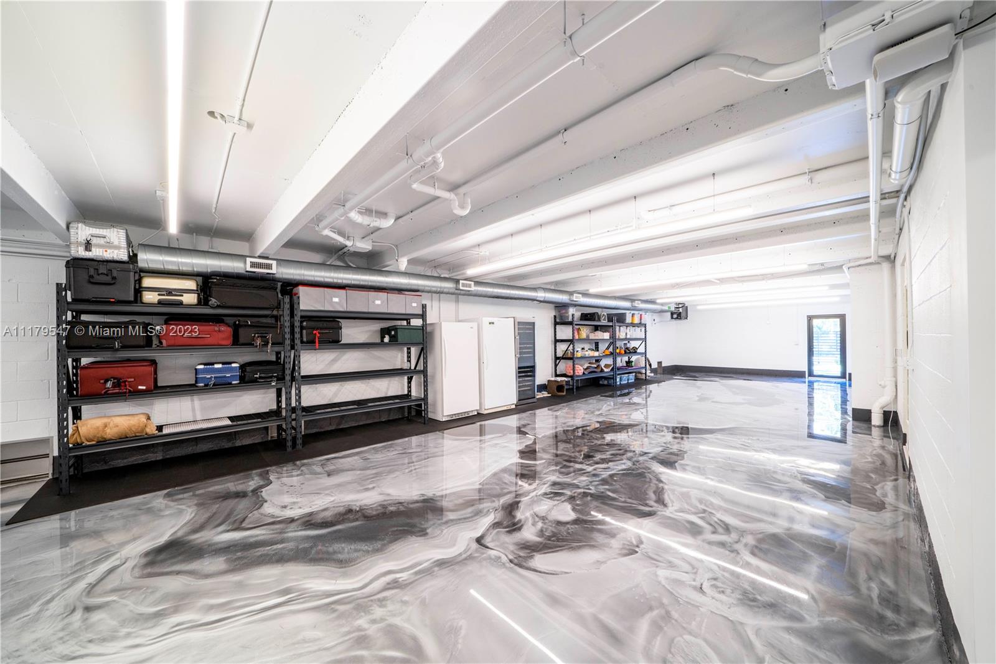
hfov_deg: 112.6
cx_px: 498
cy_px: 332
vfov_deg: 90.0
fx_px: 332
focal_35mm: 12
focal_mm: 12
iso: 200
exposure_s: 1/3
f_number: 11
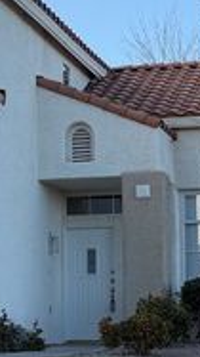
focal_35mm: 140
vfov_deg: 15.3
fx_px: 1322
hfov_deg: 8.6
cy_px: 232
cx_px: 17
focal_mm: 6.76
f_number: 1.78
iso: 80
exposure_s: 1/1167
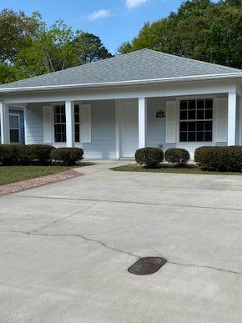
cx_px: 123
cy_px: 172
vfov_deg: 43.8
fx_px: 401
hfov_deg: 33.6
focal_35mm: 43
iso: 32
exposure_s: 1/2315
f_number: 1.8
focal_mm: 4.25
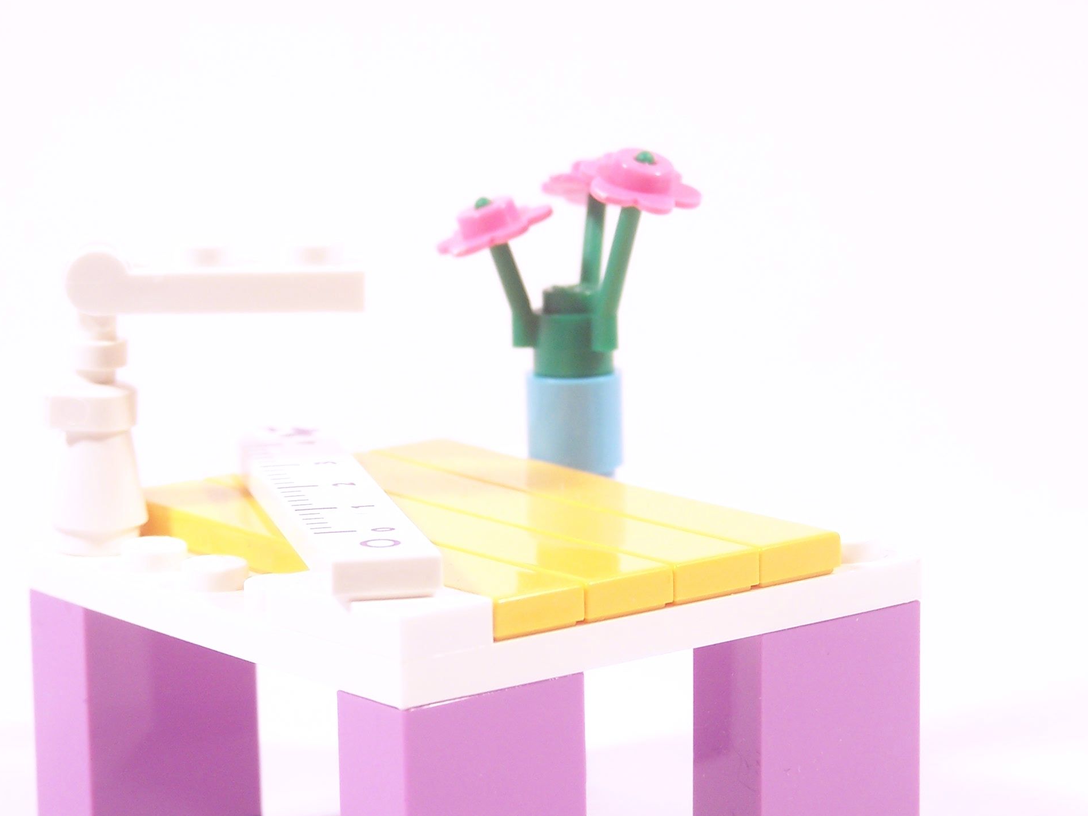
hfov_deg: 13.9
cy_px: 538
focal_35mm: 142
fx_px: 4463
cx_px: 504
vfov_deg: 10.4
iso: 100
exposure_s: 1/15
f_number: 3.2
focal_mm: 17.5
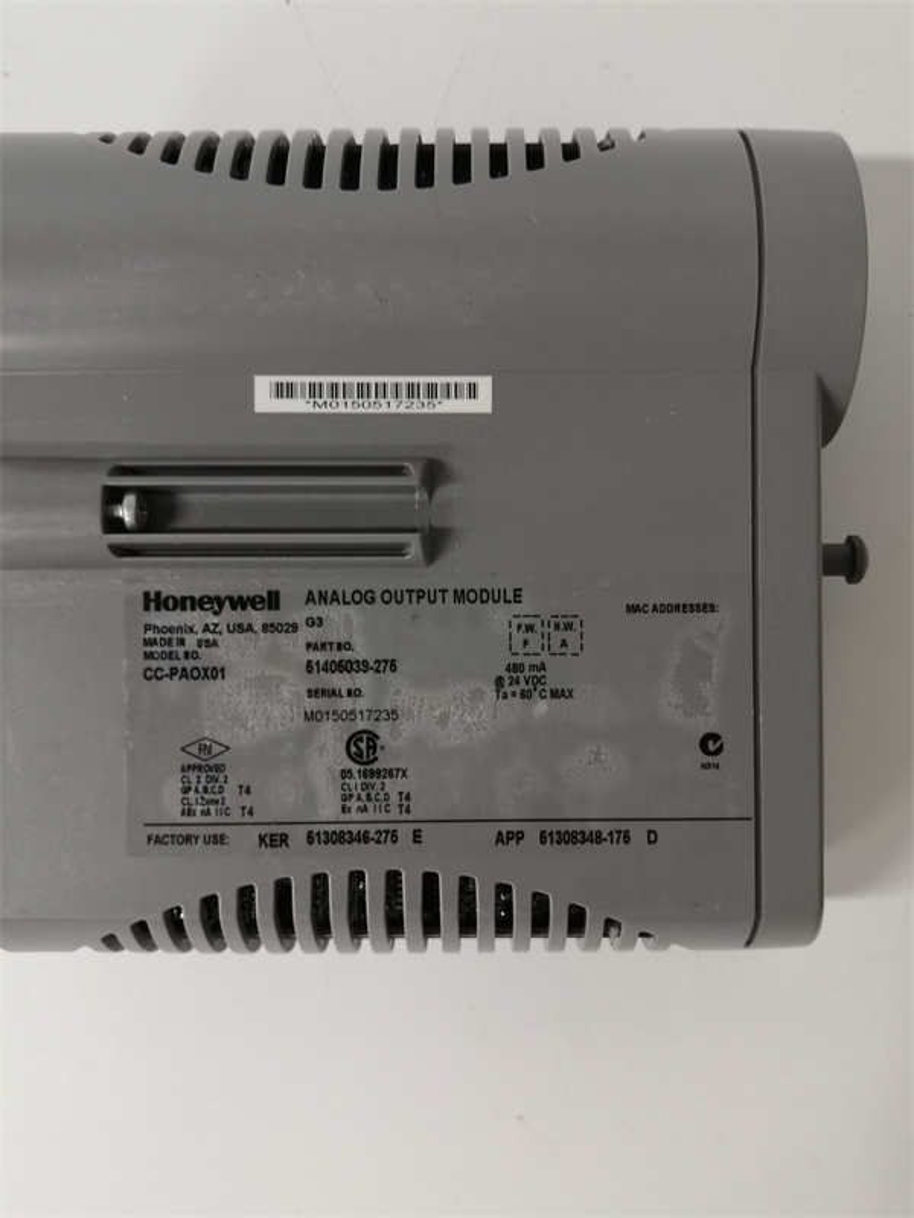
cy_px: 609
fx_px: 1127
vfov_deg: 56.8
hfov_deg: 44.2
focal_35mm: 32
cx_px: 457
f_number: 1.8
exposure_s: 1/50
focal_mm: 3.95
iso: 320
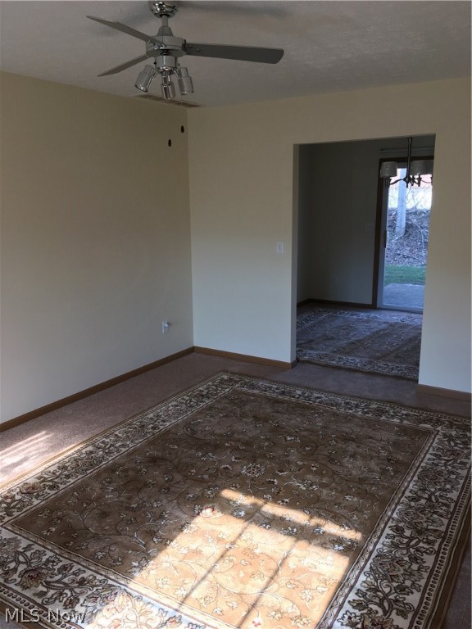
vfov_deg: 61.7
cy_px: 314
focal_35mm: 29
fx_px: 527
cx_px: 236
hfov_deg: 48.2
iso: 40
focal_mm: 4.15
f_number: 2.2
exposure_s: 1/120
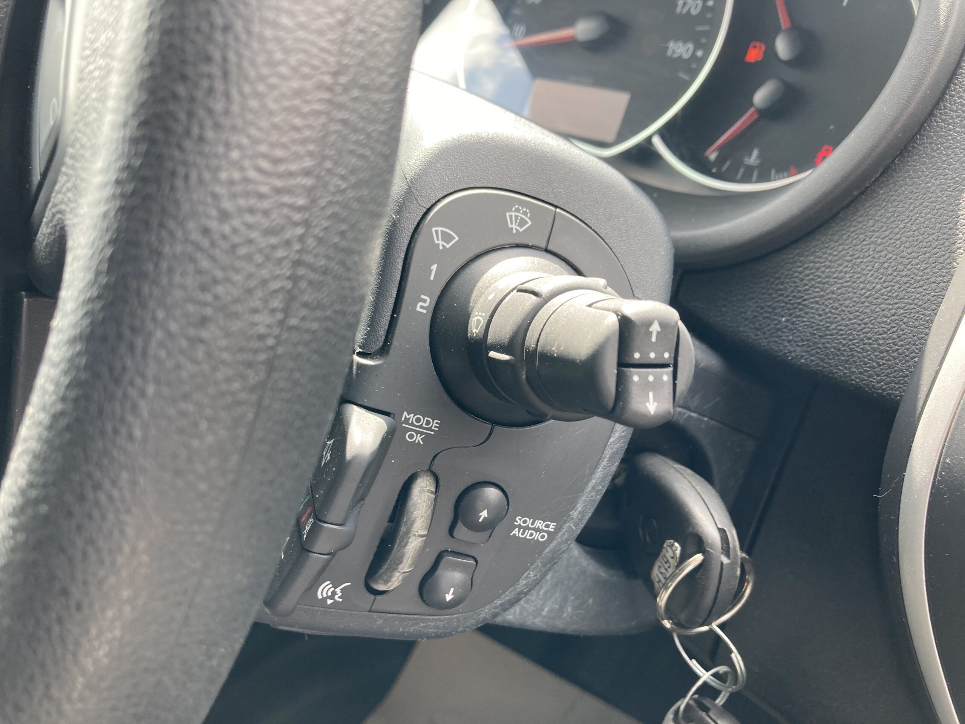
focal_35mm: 28
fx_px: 781
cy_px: 362
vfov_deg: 49.7
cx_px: 482
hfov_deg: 63.4
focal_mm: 3.99
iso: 50
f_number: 1.8
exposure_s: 1/121
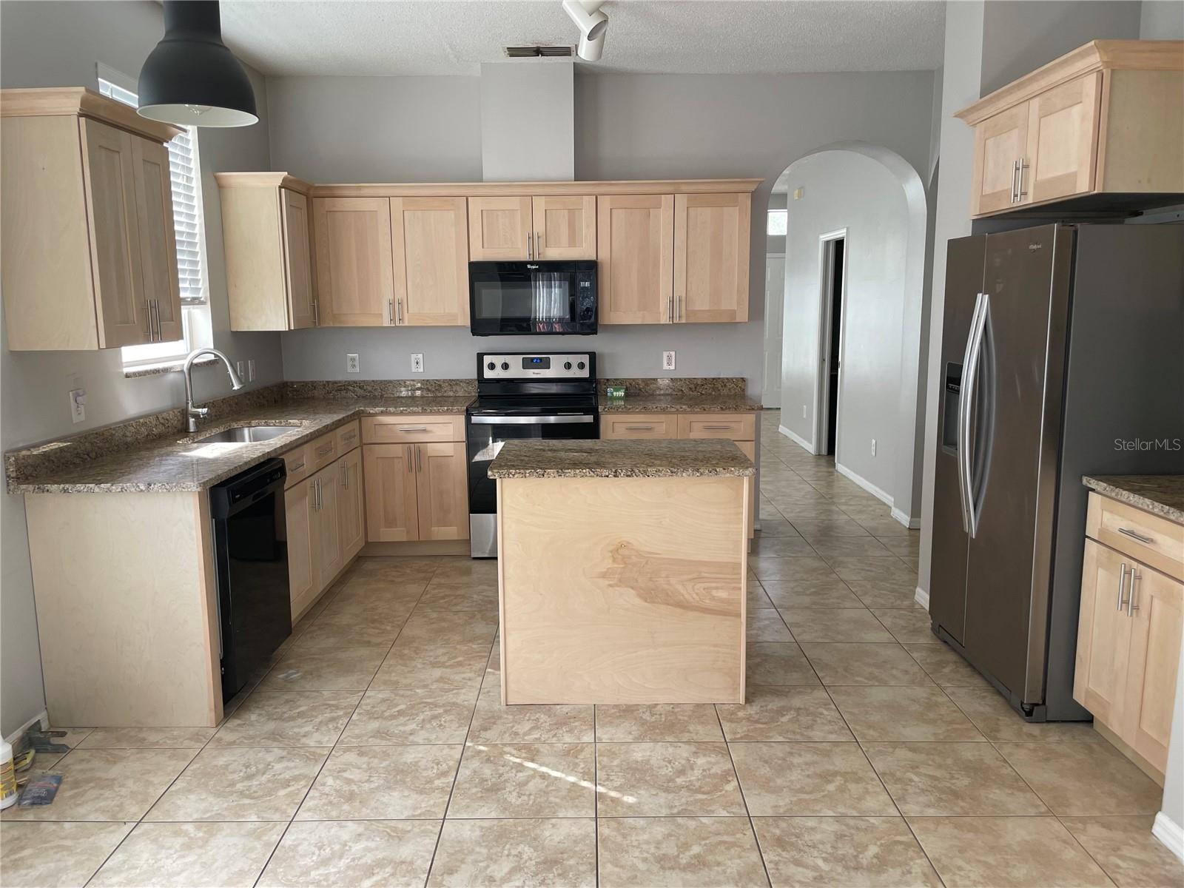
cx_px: 592
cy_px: 444
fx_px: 889
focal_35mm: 26
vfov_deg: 53.1
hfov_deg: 67.3
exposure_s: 1/121
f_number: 1.6
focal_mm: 4.2
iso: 64
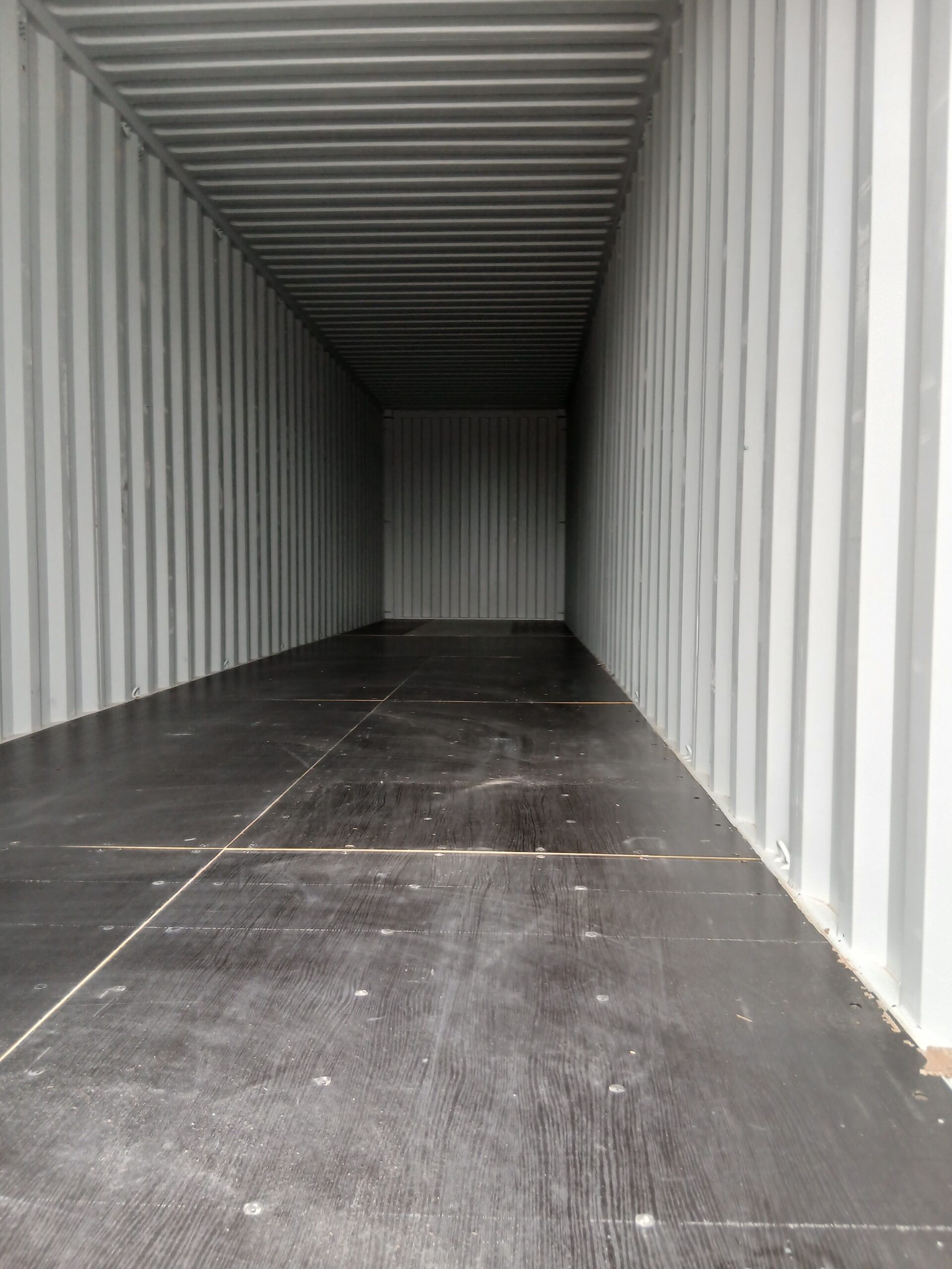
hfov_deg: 53.1
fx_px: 953
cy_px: 634
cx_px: 476
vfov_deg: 67.3
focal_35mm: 26
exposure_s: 1/50
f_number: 1.8
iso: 100
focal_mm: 3.98
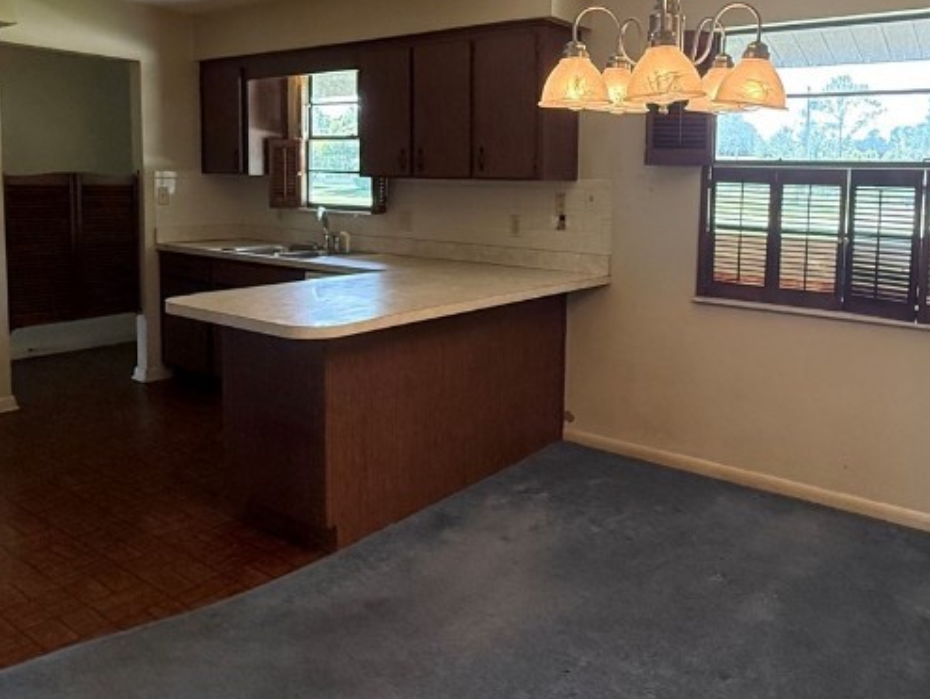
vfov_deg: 47.6
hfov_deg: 61.2
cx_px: 552
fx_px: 779
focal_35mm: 29
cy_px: 243
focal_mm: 2.22
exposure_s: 1/120
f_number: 2.2
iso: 320
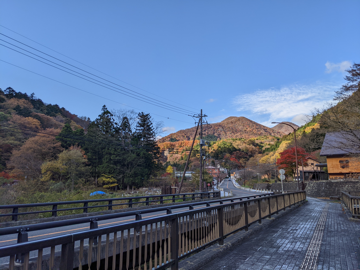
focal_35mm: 27
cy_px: 135
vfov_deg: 51.4
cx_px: 180
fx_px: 281
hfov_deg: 65.3
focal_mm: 4.38
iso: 50
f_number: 1.73
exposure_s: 1/1799
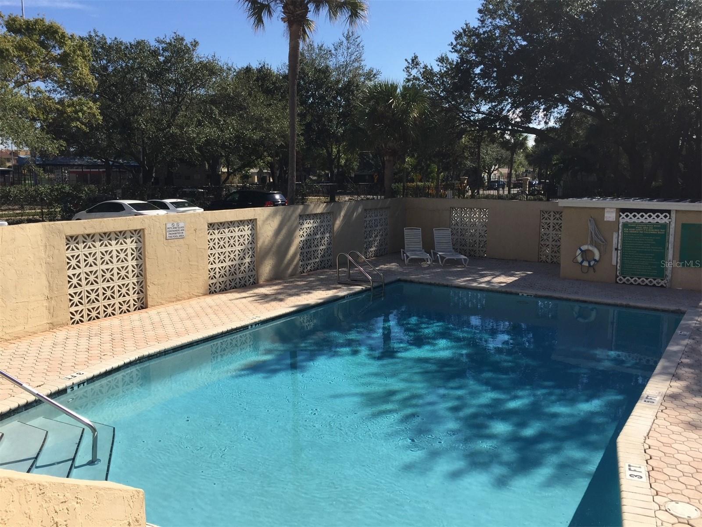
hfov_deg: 61.7
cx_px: 351
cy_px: 264
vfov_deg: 48.2
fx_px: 588
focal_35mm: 29
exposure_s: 1/1980
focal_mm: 4.15
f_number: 2.2
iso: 32
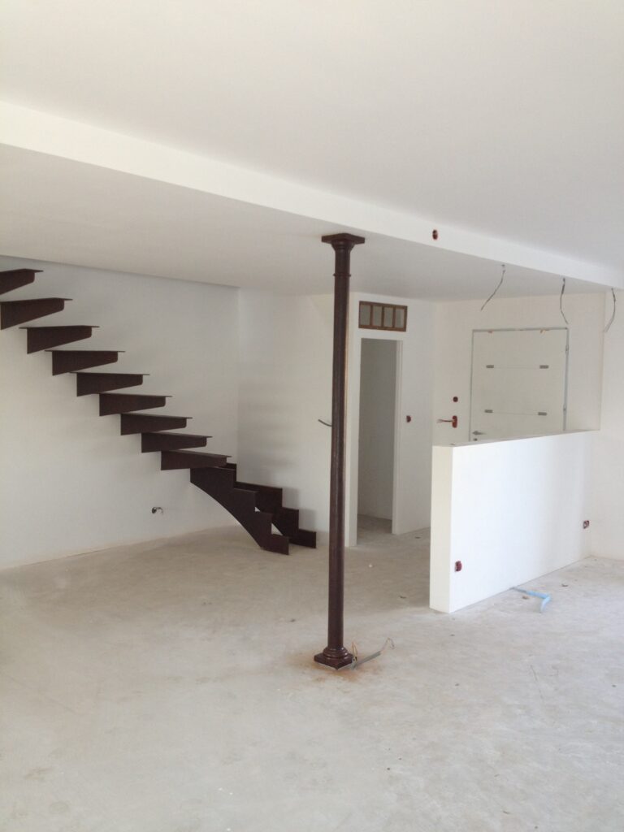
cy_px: 416
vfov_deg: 52.6
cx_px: 312
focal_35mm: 35
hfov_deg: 40.7
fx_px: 841
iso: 80
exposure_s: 1/60
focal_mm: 4.28
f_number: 2.4
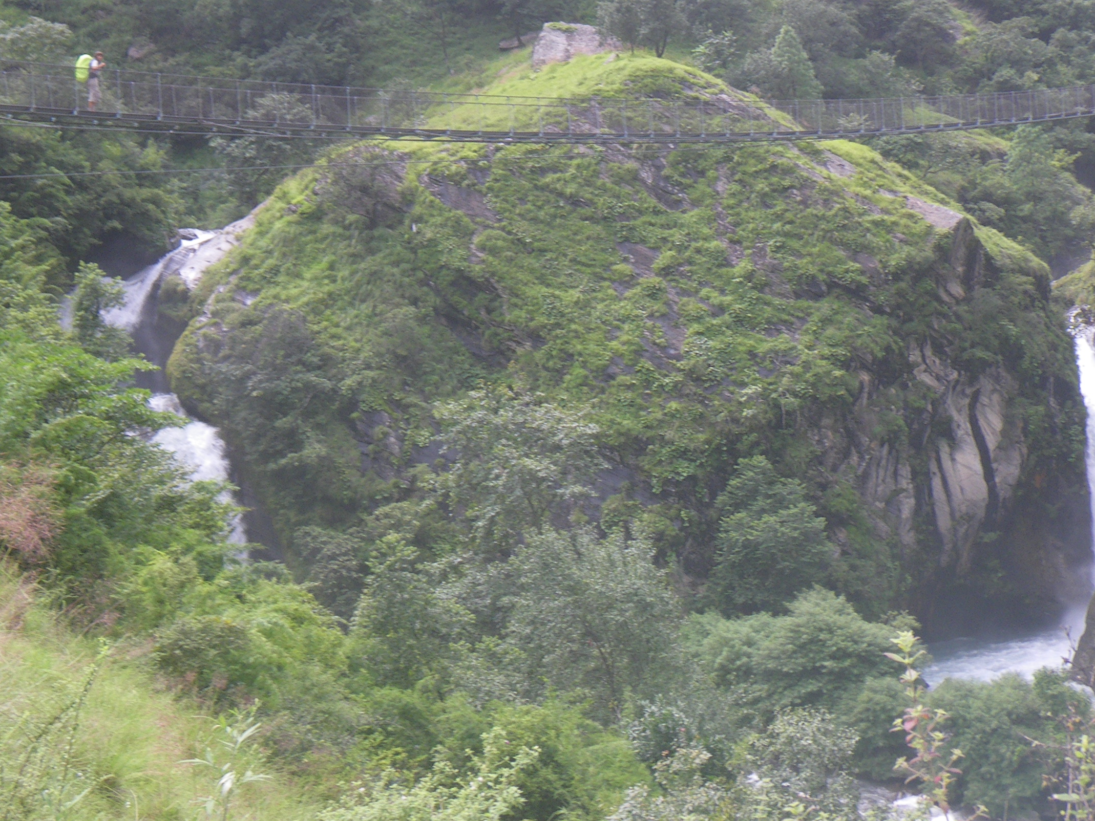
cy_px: 262
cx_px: 642
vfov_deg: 25.1
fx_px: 1835
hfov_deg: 33.2
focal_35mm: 58
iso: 50
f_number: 3.8
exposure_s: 1/100
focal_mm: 6.1
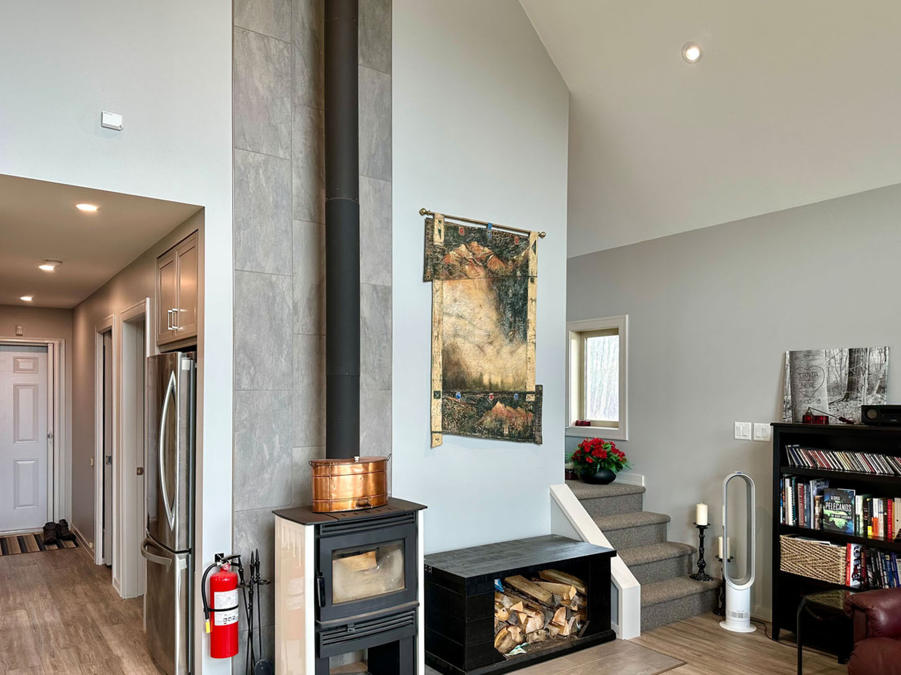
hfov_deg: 71.6
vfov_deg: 56.8
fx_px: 625
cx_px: 450
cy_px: 338
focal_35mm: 24
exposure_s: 1/120
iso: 100
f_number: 1.78
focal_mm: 6.86
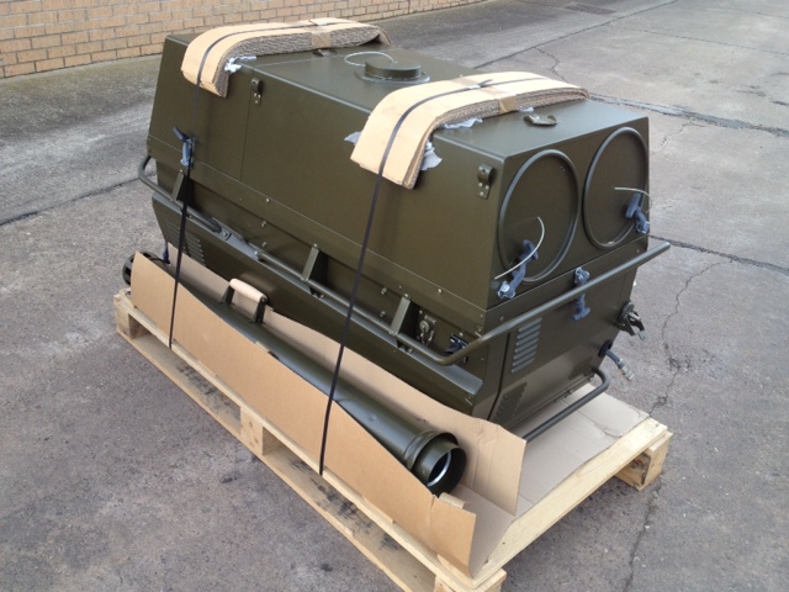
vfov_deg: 40.7
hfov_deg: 52.6
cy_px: 296
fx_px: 798
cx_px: 394
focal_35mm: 35
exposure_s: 1/120
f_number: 2.4
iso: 64
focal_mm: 4.28
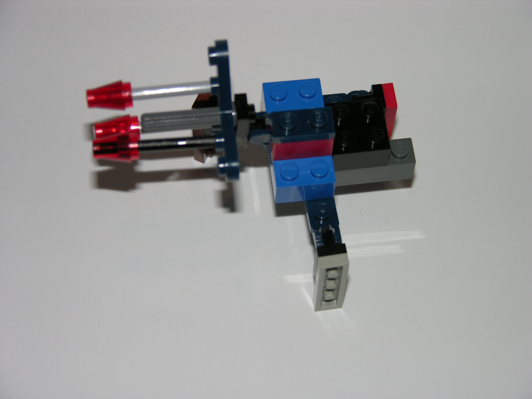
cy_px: 200
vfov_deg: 13.5
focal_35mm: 110
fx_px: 1691
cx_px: 266
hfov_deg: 17.9
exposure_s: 1/120
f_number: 3.7
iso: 50
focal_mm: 27.3
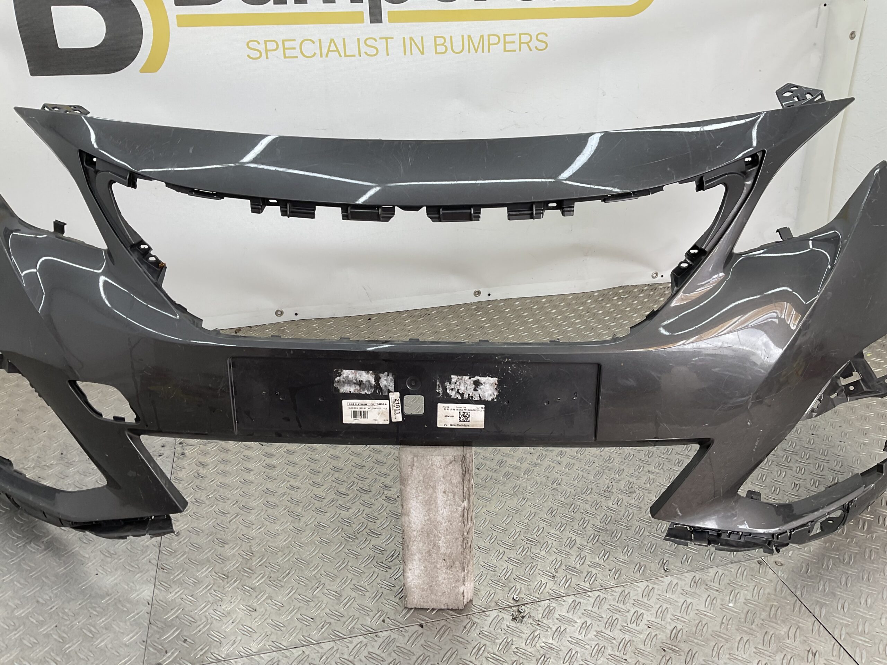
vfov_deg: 48.2
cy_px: 332
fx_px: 743
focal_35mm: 29
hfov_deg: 61.7
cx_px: 444
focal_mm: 3
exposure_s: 1/111
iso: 16
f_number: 1.8
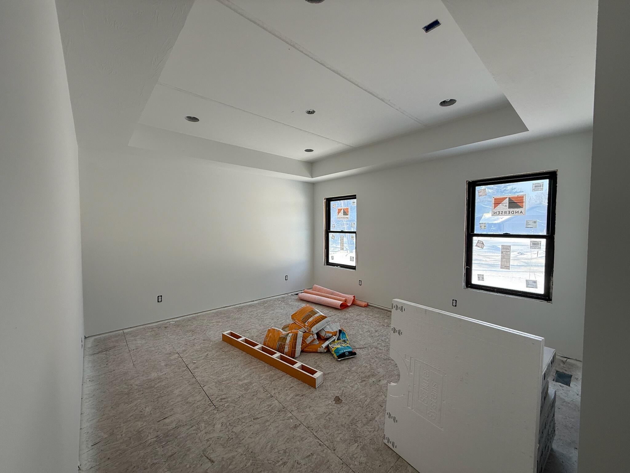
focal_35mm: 14
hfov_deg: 102.1
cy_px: 236
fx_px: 255
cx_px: 315
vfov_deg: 85.7
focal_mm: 2.22
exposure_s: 1/170
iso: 64
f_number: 2.2
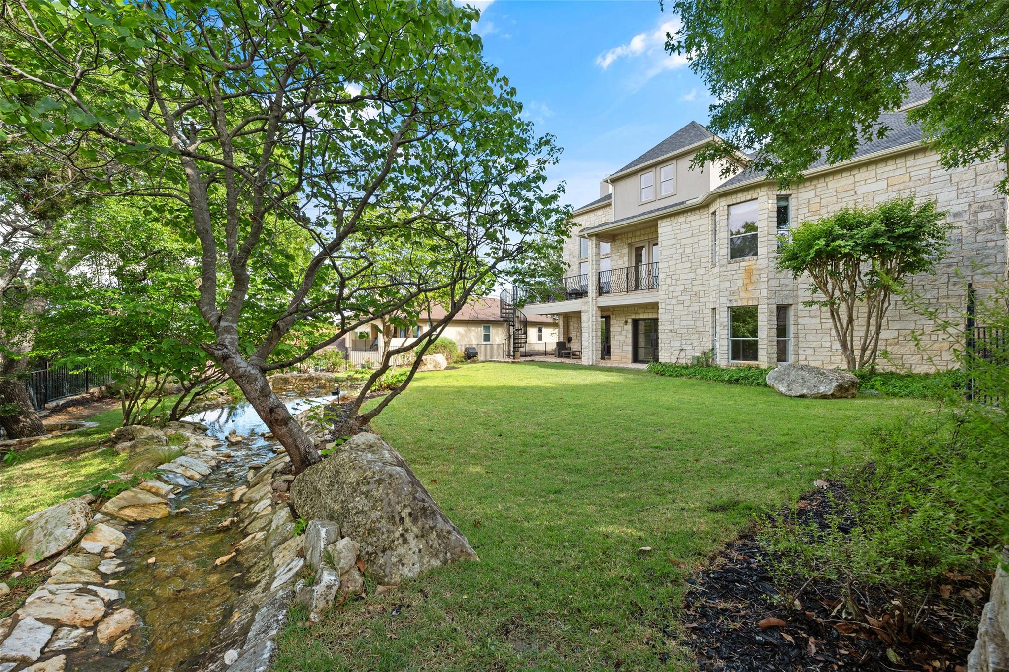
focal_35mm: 14
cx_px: 504
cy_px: 336
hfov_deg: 104.3
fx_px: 392
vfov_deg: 81.2
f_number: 8
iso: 250
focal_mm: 14
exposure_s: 1/125
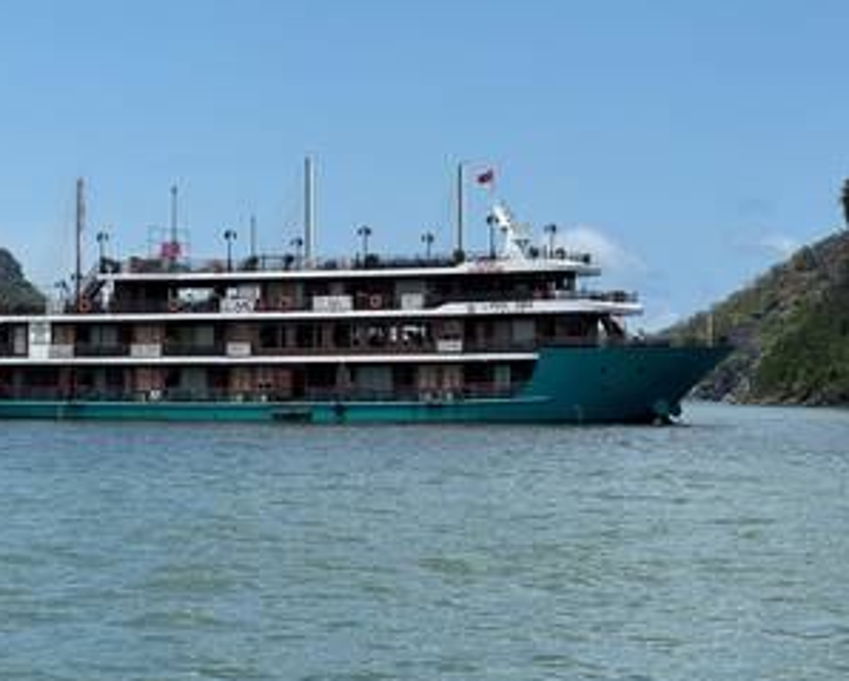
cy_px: 188
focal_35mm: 121
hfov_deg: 15.9
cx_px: 305
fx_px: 3043
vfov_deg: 12.7
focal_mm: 9
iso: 25
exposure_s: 1/1206
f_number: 2.8
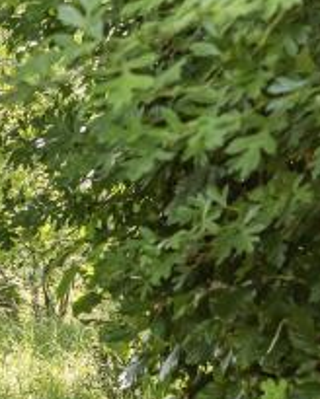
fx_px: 1219
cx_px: -76
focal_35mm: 103
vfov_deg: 18.5
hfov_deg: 14.4
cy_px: 284
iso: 500
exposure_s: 1/200
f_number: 8
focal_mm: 22
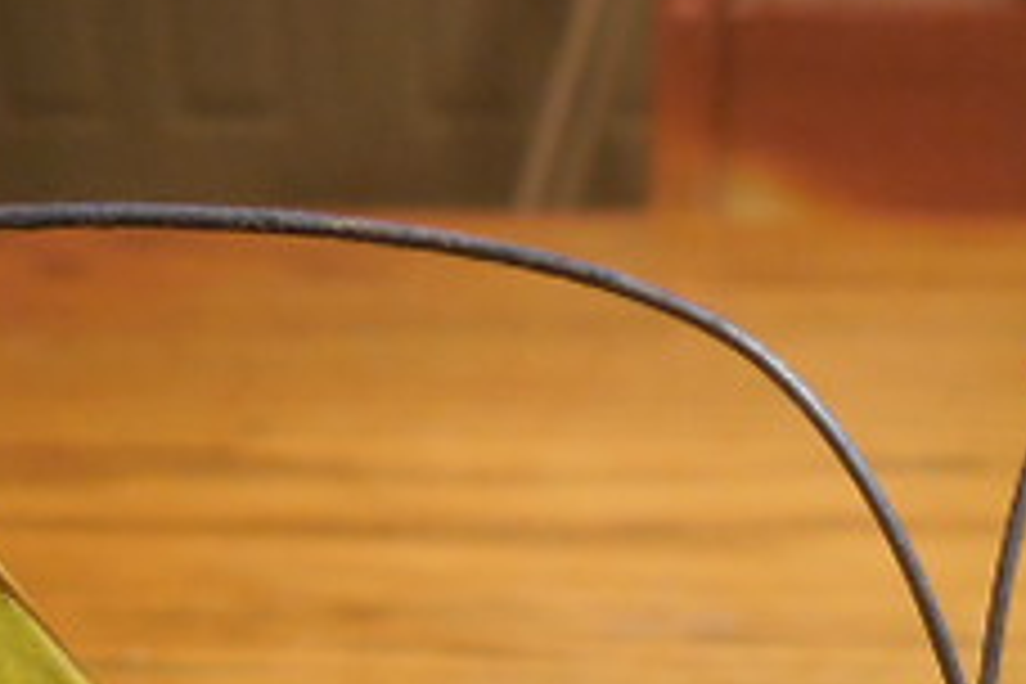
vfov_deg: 17.9
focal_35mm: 73
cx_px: 734
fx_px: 2080
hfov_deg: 27.4
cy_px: 792
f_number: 3.7
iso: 400
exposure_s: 1/15
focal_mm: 4.5
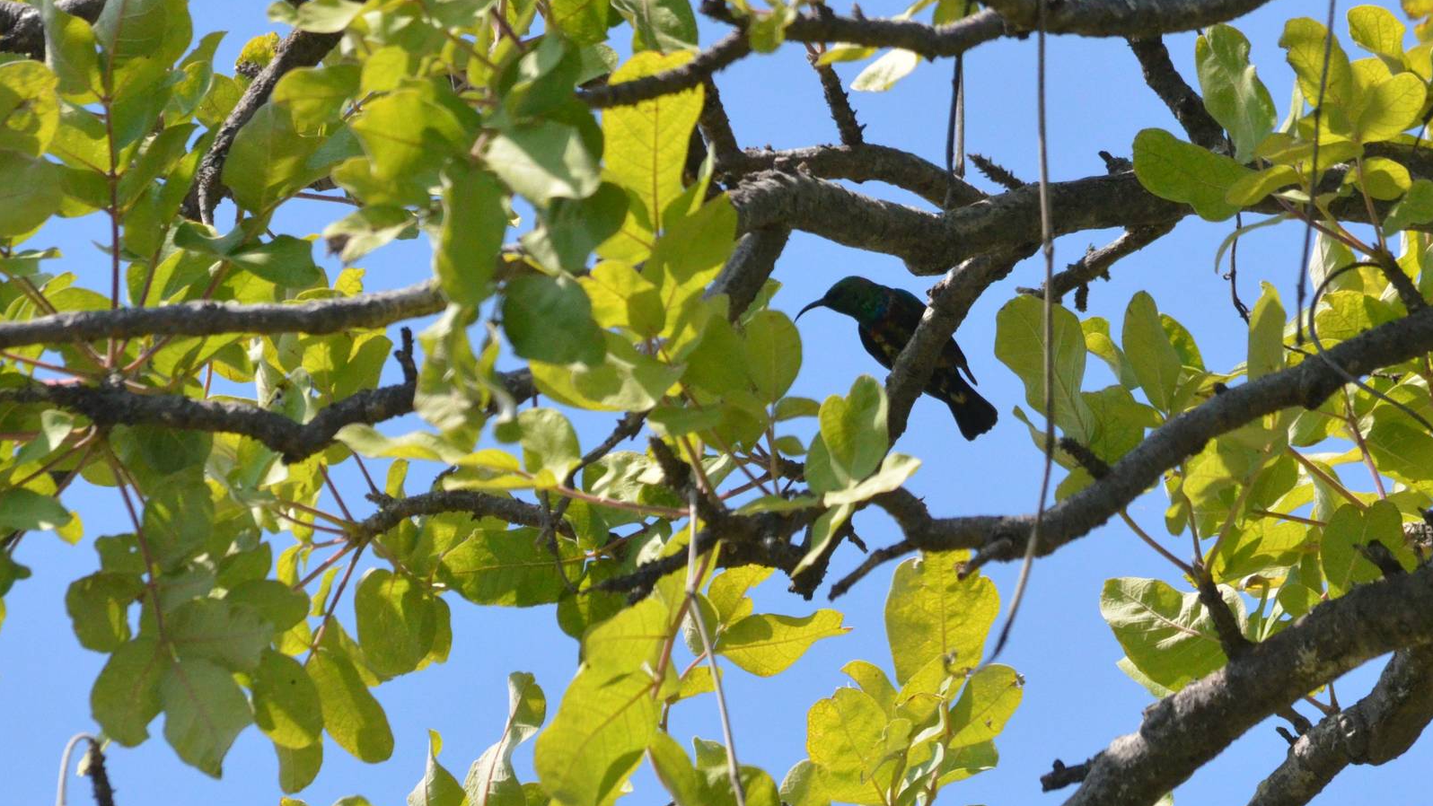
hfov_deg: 2.7
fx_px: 29868
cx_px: 716
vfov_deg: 1.5
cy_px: 356
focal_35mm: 786
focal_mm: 500
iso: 2500
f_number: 13
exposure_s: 1/2000
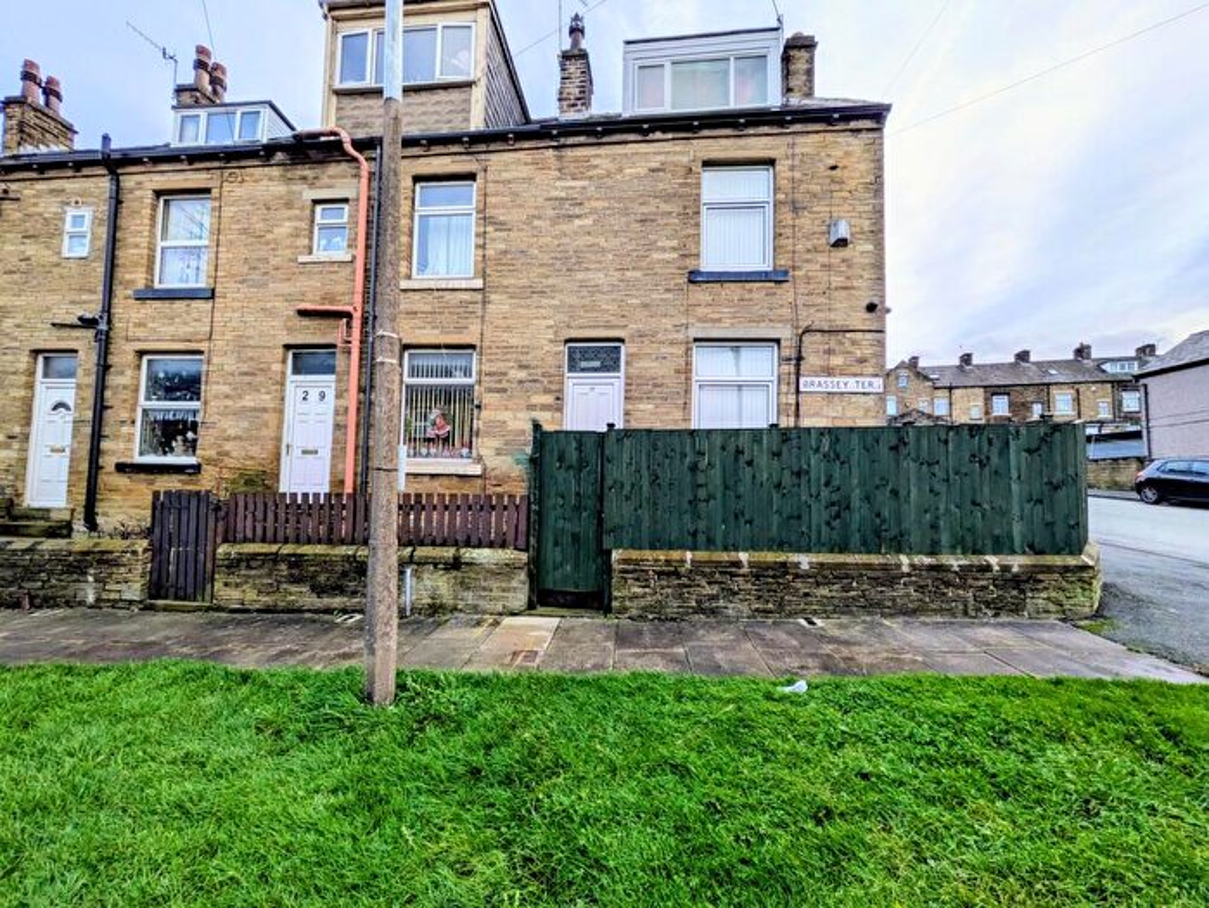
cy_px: 454
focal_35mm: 14
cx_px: 604
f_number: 2.2
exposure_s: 1/304
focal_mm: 1.83
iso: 51
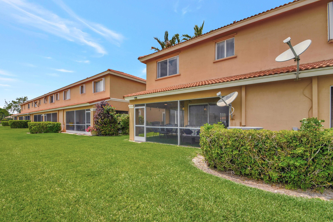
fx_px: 139
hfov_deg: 100.4
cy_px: 111
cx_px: 166
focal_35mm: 15
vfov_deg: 77.3
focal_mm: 10
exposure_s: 1/1250
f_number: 8
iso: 400
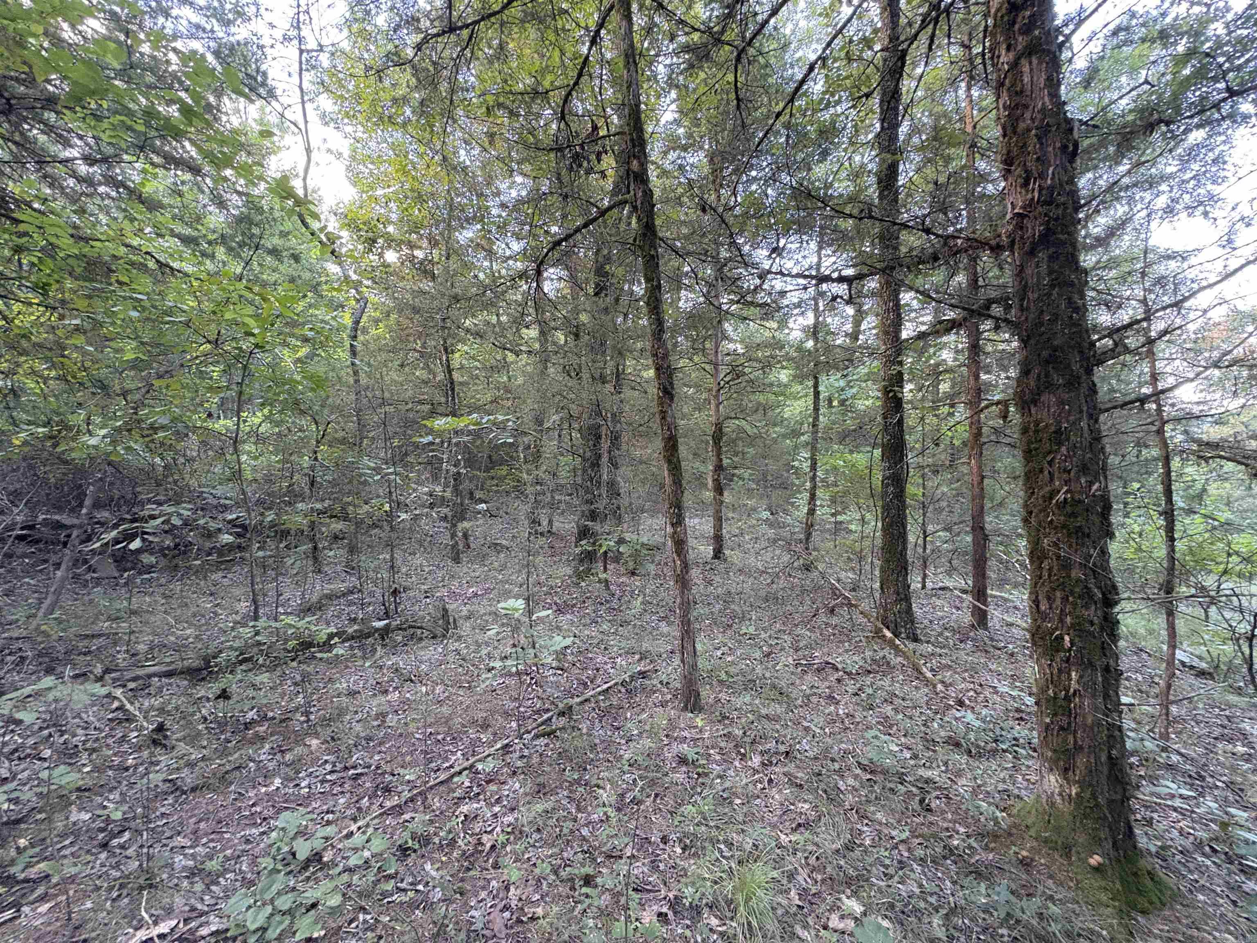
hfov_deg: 102.1
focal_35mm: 14
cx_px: 628
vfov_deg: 85.7
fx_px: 508
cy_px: 472
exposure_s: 1/60
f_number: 2.2
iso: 640
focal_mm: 2.22
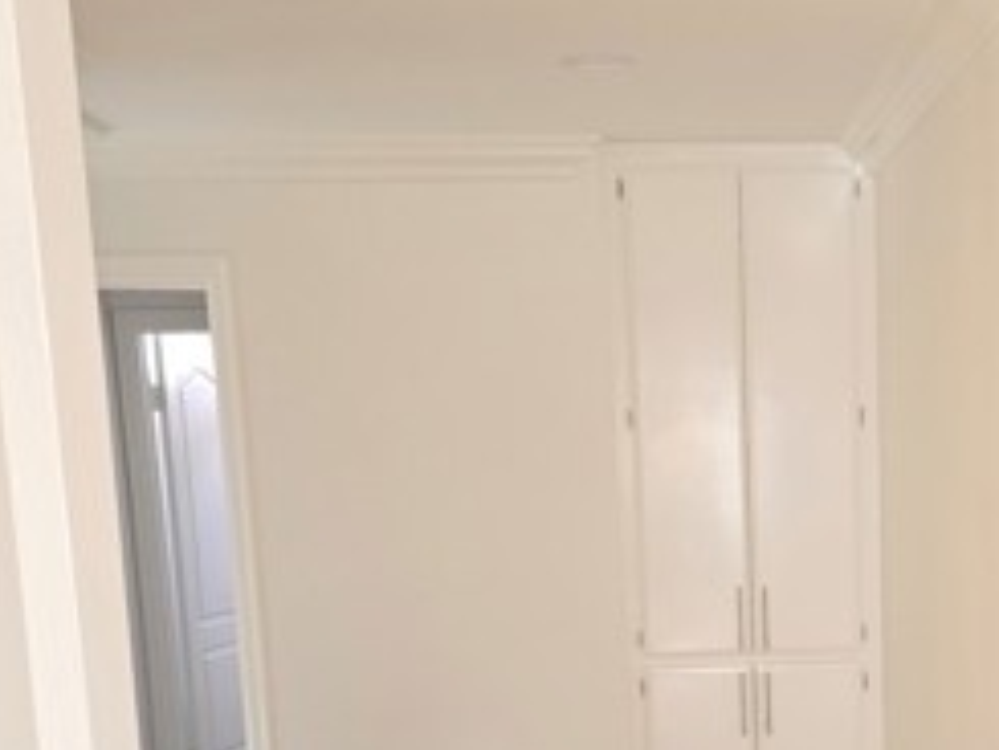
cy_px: 738
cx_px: 840
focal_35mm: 60
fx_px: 1732
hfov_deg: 31.1
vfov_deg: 23.5
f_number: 1.7
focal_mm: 6.3
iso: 100
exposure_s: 1/30
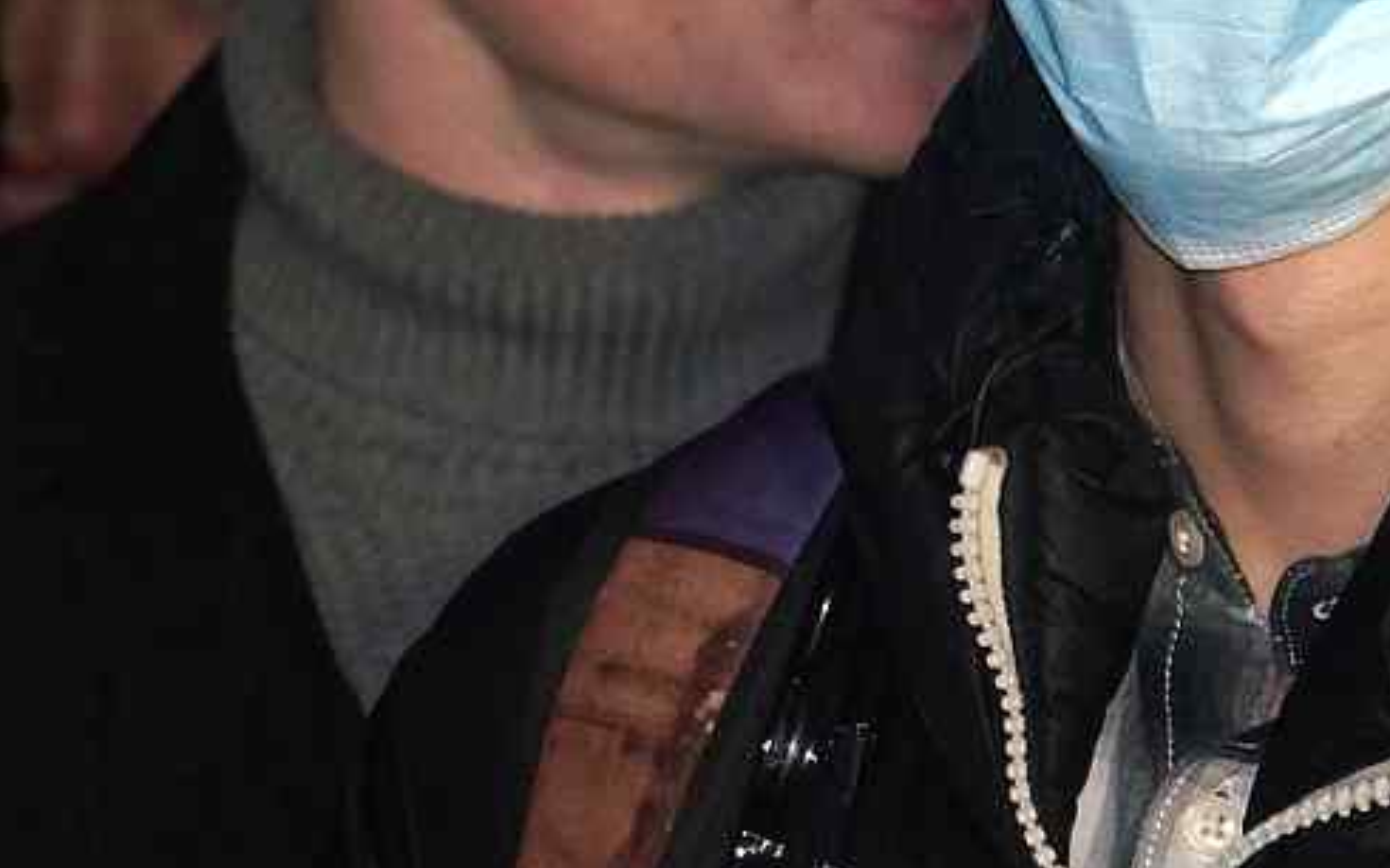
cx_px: 1242
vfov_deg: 2.6
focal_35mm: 505
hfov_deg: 4.2
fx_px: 19135
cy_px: -149
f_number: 5.6
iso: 800
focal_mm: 135
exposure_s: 1/60
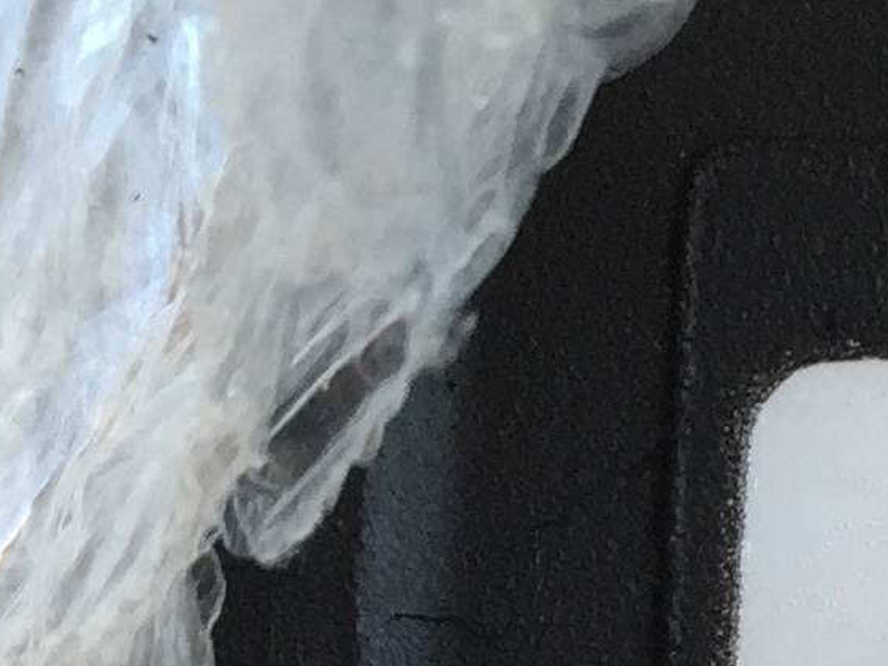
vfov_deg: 8.6
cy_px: 948
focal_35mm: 169
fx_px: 4335
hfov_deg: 10.1
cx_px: 2191
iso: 40
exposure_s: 1/100
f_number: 2.2
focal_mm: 4.15
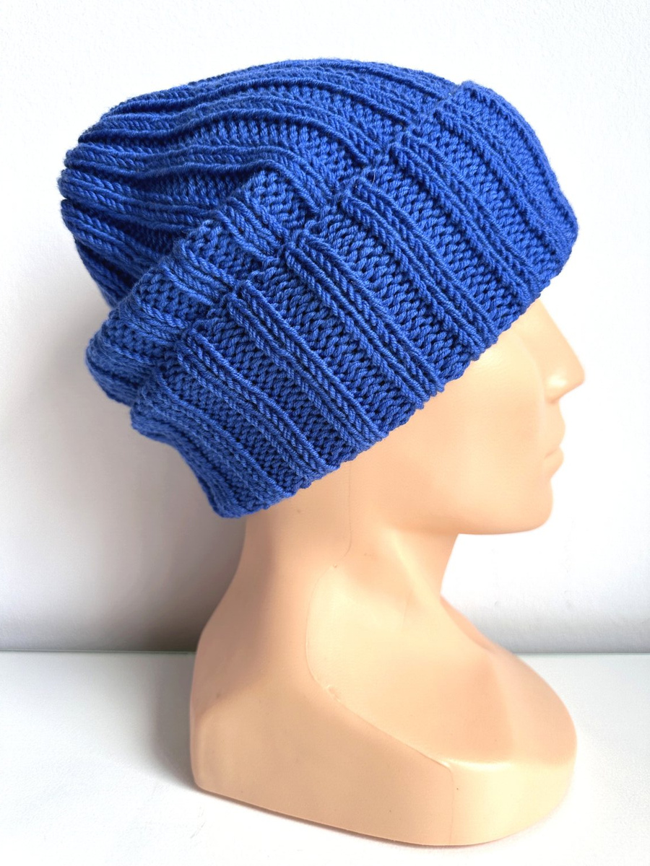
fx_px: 601
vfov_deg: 71.6
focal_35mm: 24
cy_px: 433
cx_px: 325
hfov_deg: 56.8
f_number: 1.78
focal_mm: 6.86
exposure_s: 1/143
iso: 64
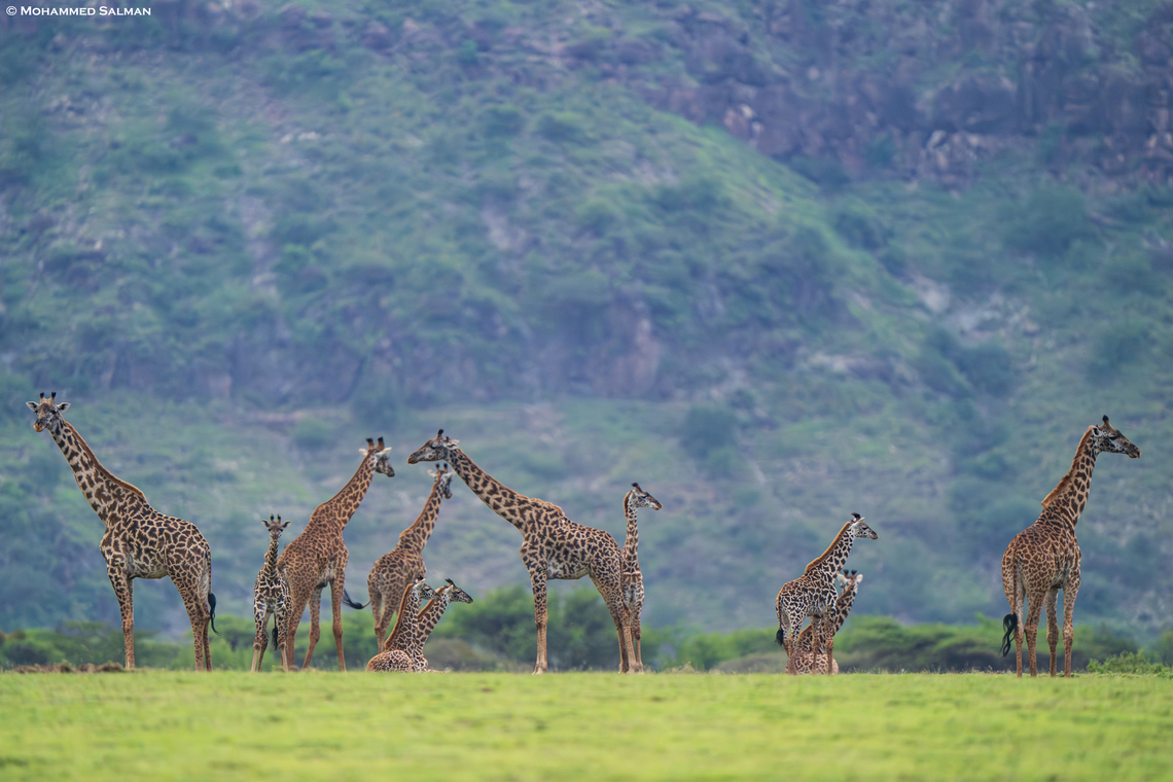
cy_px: 391
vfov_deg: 2.3
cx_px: 586
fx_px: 19548
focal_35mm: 600
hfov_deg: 3.4
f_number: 4
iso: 2000
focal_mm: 600
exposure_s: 1/6400
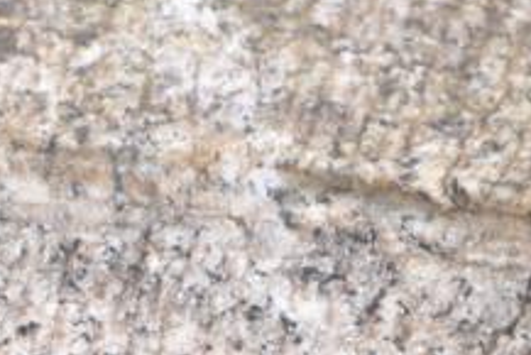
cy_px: 697
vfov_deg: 1.2
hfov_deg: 1.8
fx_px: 17113
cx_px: -17
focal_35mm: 1159
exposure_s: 1/400
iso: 400
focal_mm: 155
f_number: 6
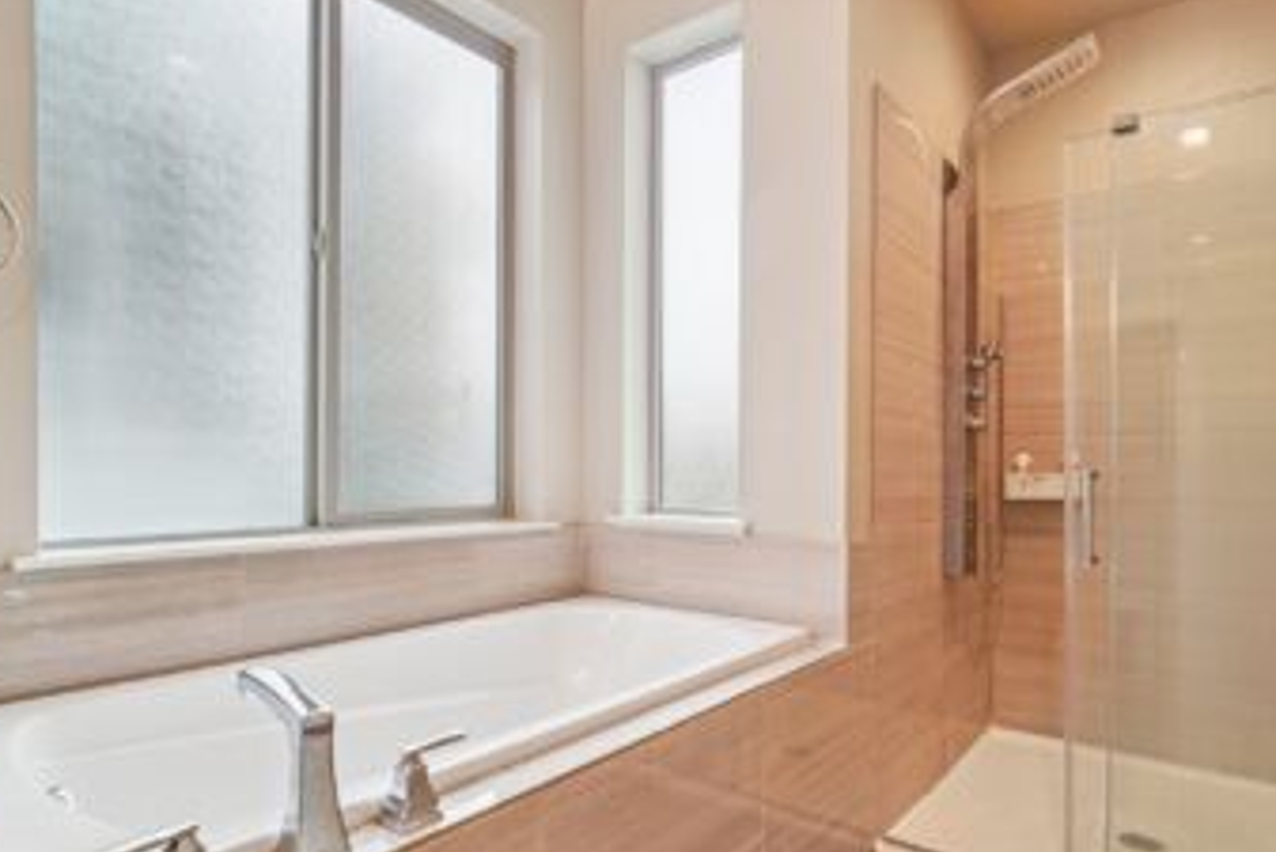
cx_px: 700
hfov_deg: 86.6
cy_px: 483
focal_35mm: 19
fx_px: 674
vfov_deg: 64.3
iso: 1600
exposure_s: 1/125
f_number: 8
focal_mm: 16
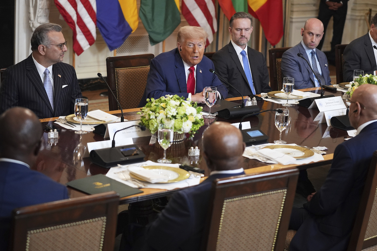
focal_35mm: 77
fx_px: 806
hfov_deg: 26.3
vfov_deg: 17.7
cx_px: 197
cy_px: 126
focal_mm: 70
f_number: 2.8
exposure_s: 1/160
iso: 2500
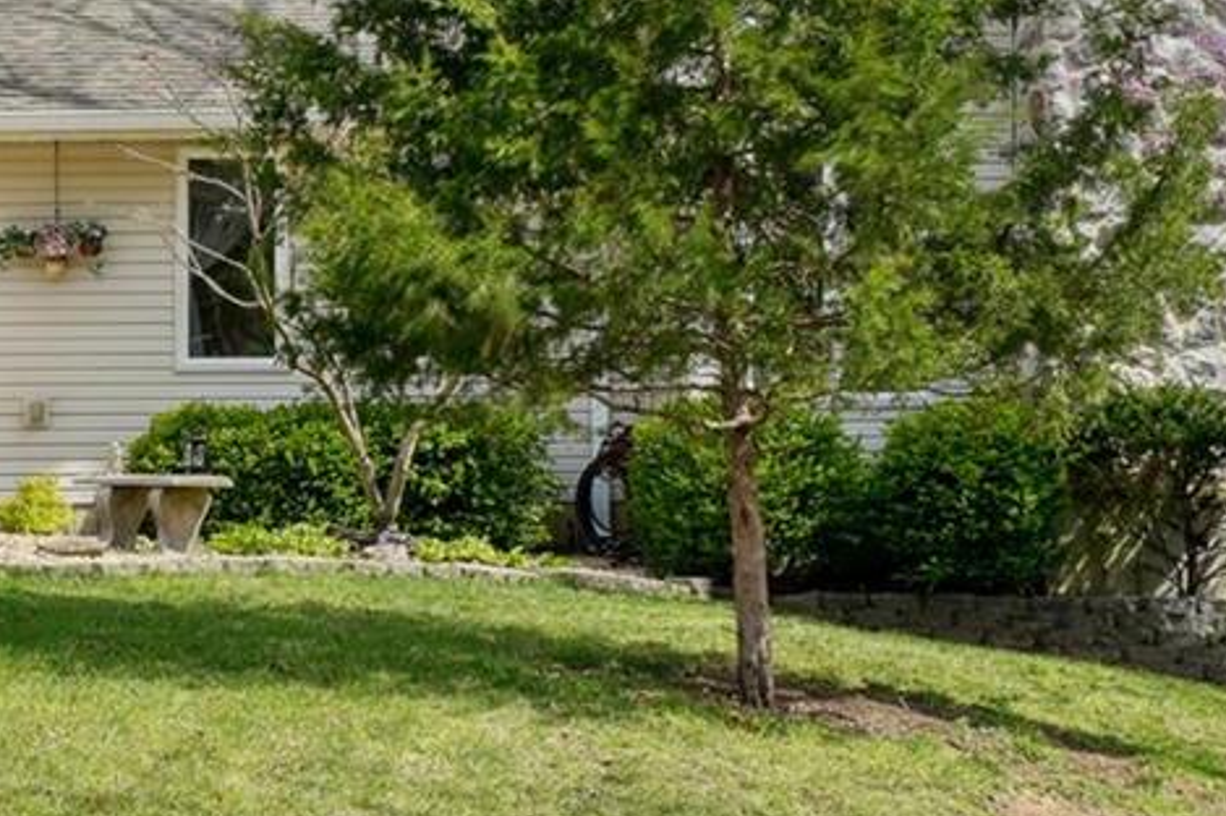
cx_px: -384
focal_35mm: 75
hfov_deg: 23.7
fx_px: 2552
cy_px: 425
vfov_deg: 18.2
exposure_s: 1/400
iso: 160
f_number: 8
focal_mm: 22
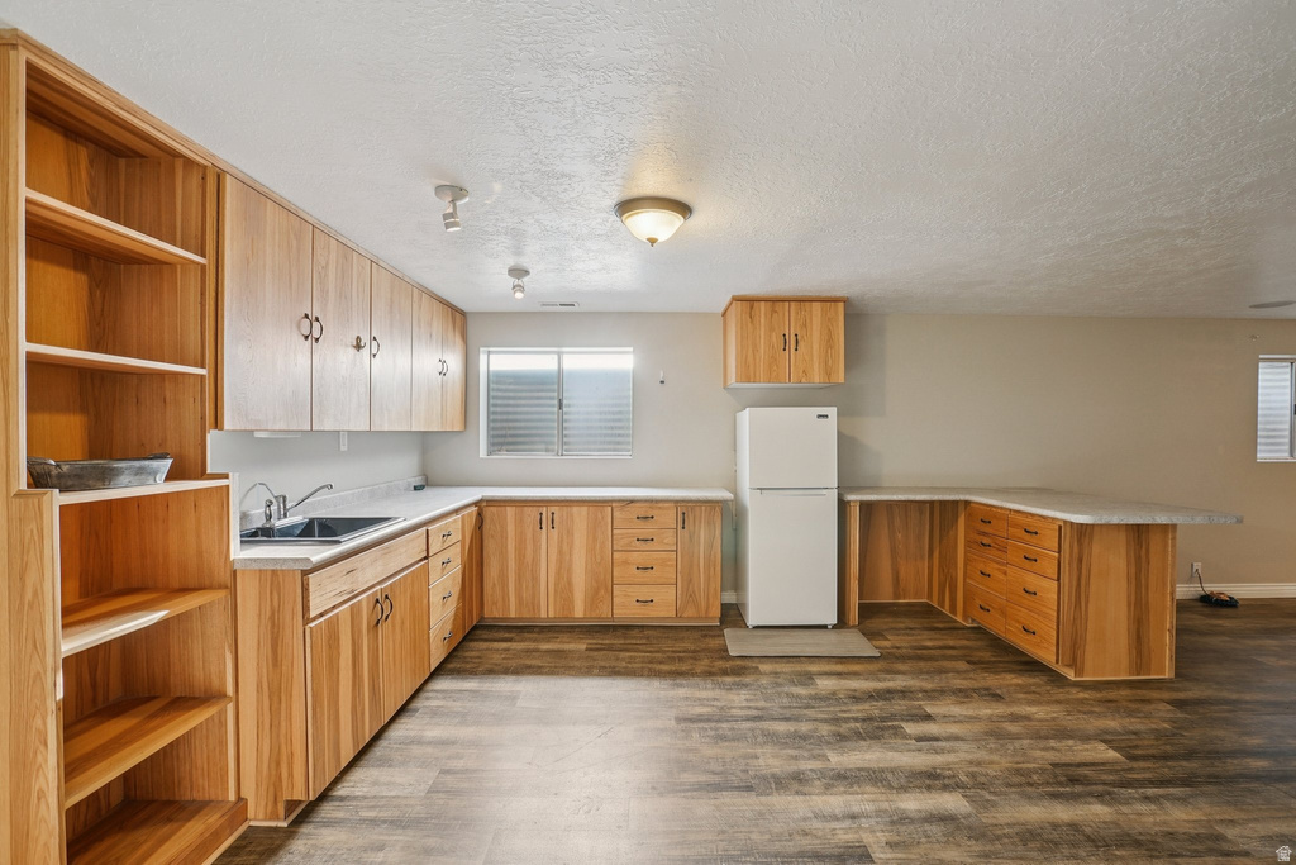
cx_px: 648
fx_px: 576
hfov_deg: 96.7
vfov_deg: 73.8
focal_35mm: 16
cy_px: 432
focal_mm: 16
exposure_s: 1/10
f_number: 8
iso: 400
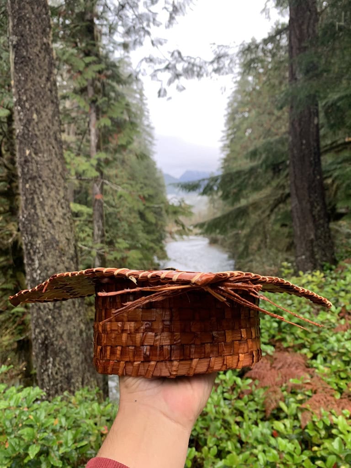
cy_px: 234
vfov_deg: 67.3
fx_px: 352
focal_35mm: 26
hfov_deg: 53.1
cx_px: 176
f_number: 1.8
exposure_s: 1/97
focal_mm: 4.2
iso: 100
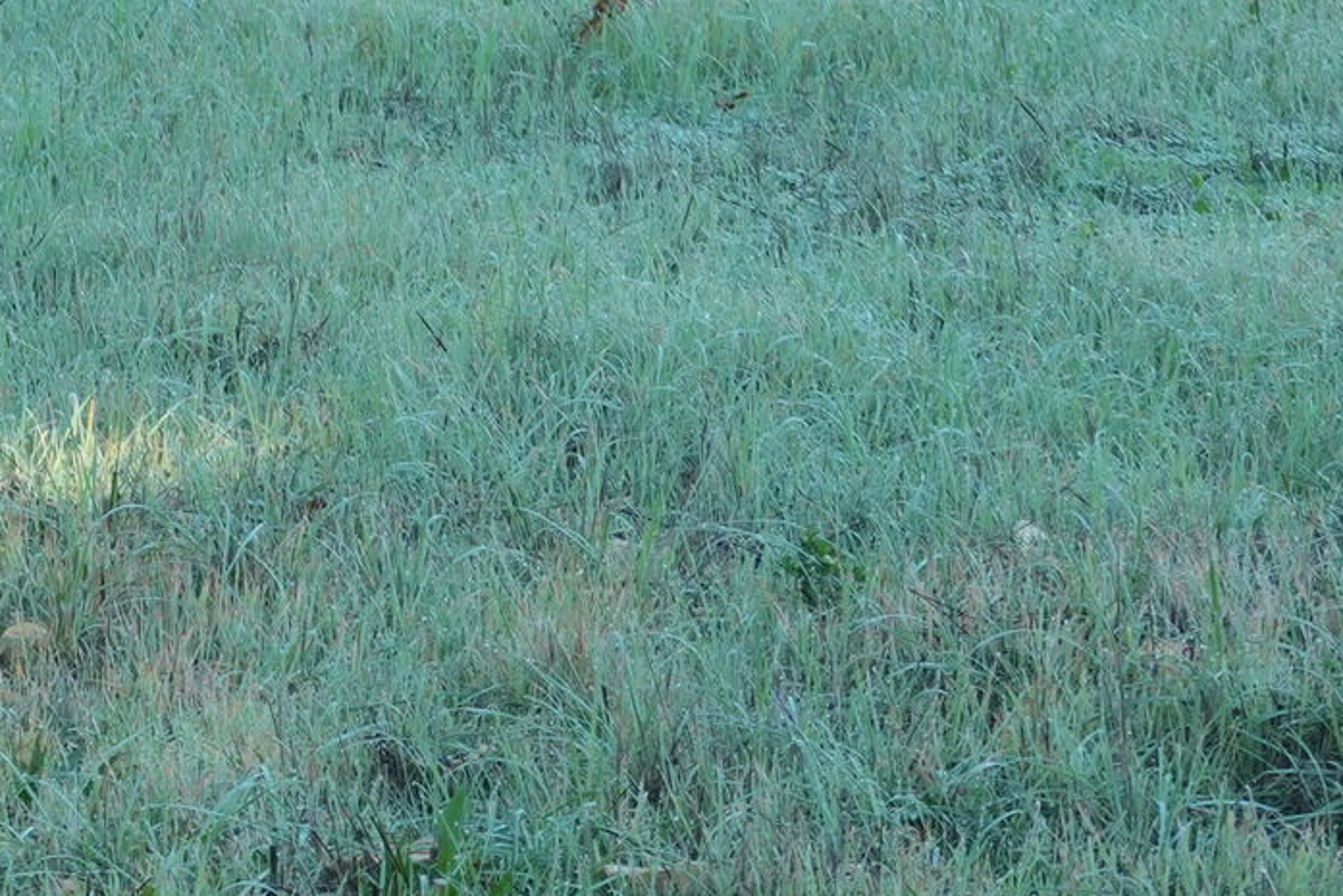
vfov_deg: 4.3
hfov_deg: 6.4
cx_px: -1586
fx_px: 11566
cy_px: -1701
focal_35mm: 310
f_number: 5
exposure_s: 1/160
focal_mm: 50
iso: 320
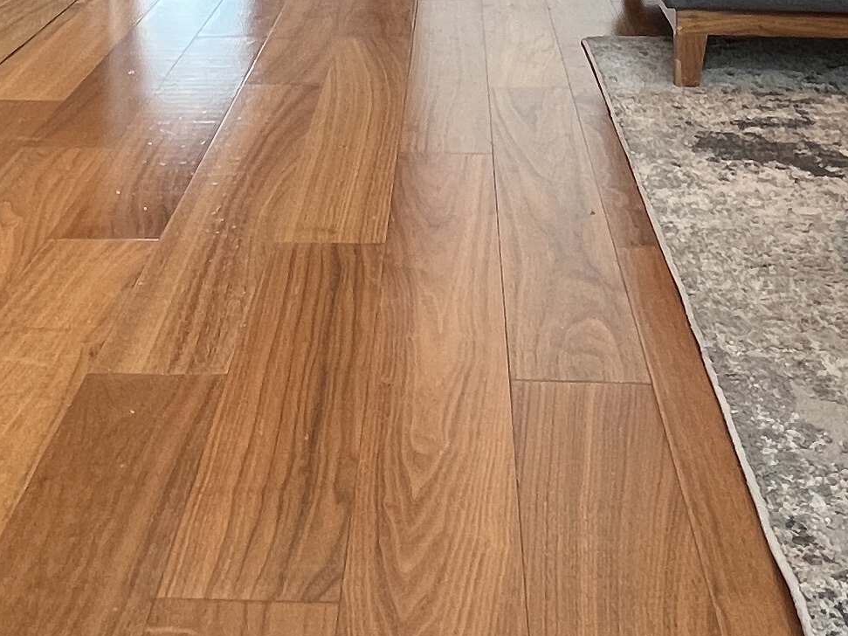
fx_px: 1323
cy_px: -274
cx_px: 416
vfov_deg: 22.8
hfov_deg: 35.5
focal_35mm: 54
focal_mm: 1.57
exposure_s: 1/99
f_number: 1.8
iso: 50
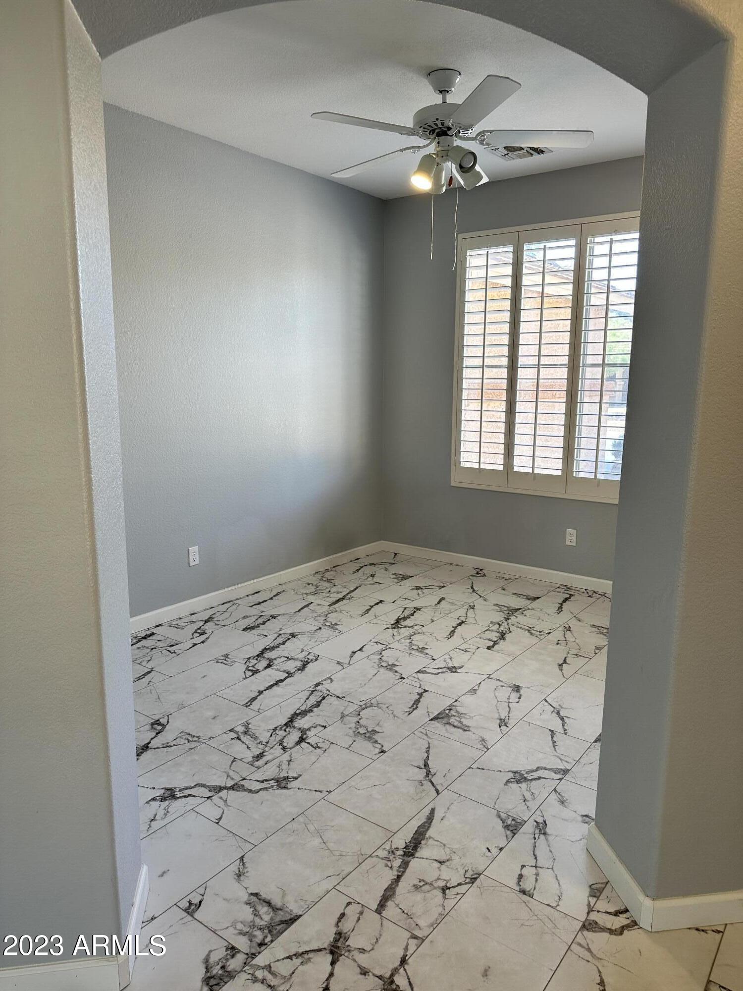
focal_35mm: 24
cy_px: 496
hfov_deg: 56.8
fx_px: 687
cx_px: 372
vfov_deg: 71.6
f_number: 1.78
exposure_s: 1/145
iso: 100
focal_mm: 6.86
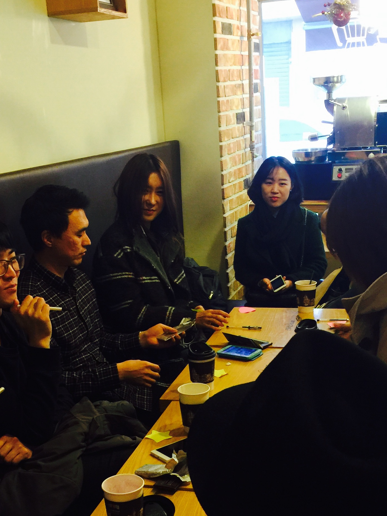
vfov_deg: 37.2
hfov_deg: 28.6
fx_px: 760
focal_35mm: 51
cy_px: 336
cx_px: 189
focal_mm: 4.15
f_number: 2.2
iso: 100
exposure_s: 1/15
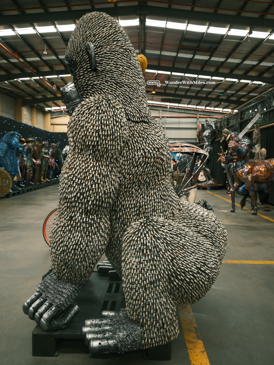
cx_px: 137
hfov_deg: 49.7
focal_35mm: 28
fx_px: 296
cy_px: 182
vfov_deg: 63.4
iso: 800
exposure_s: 1/70
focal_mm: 35
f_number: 4
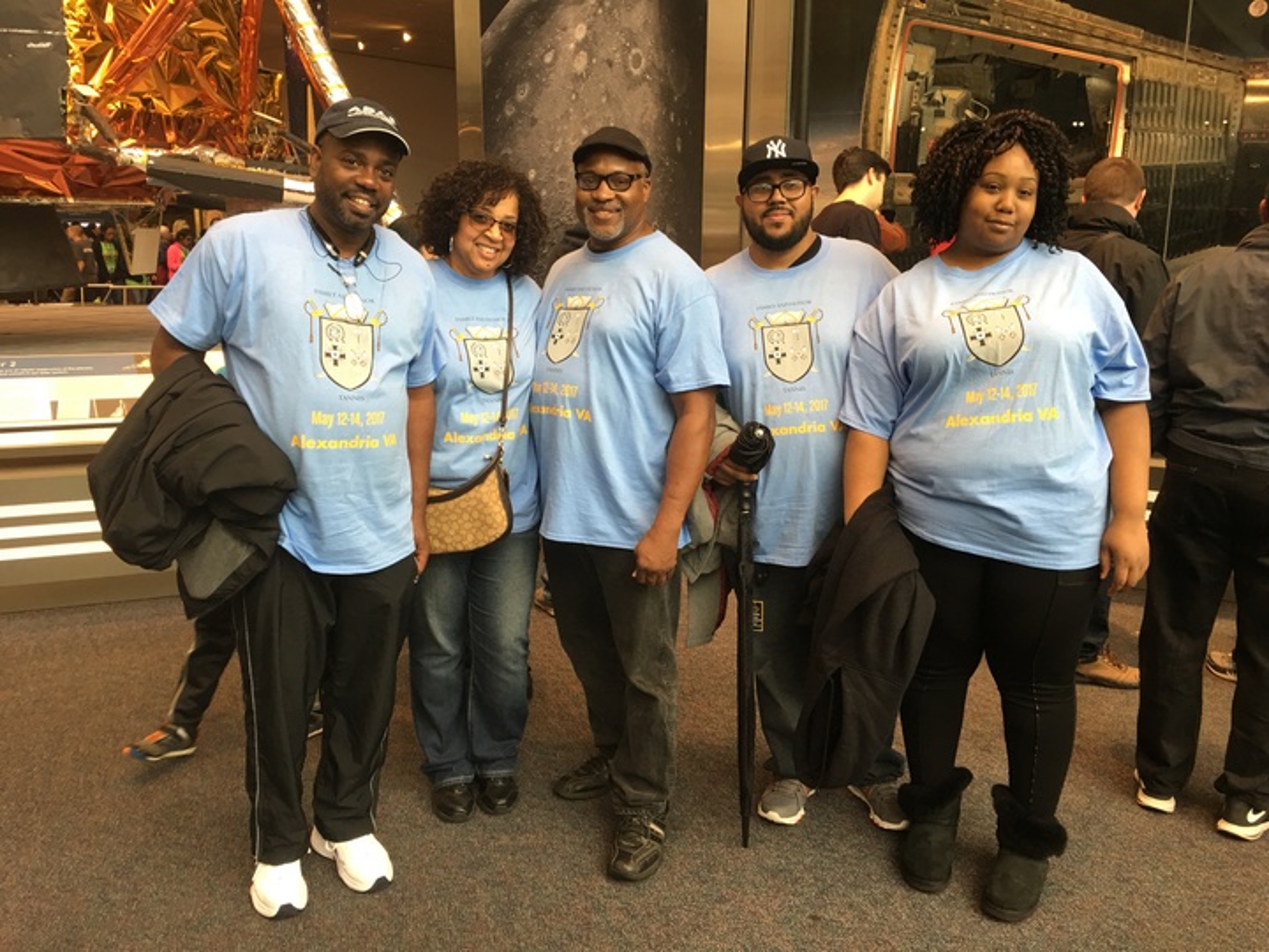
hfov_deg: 61.7
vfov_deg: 48.2
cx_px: 634
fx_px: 1063
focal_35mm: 29
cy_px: 476
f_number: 2.2
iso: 32
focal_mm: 4.15
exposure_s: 1/15
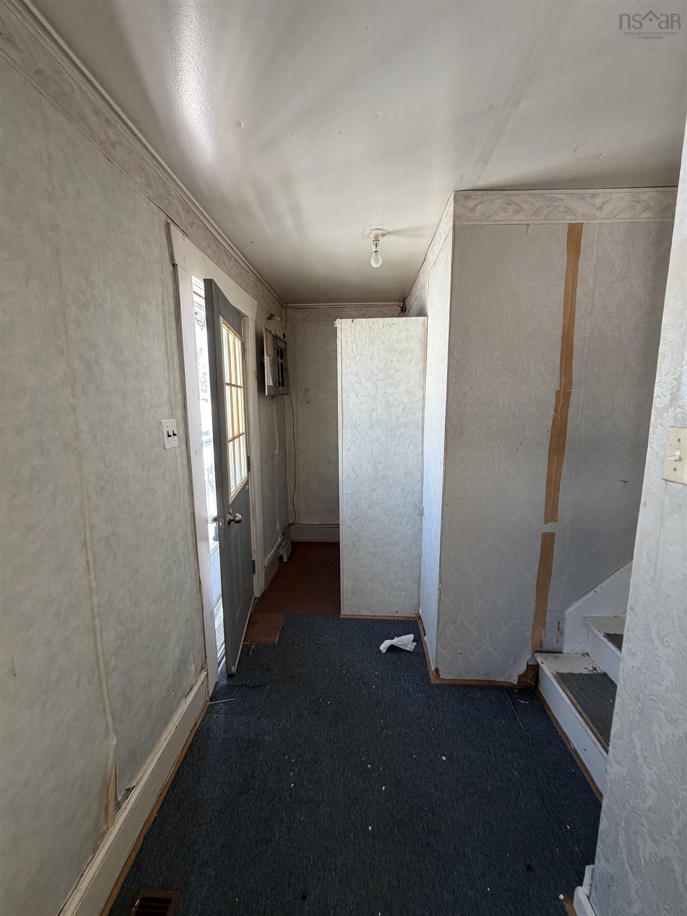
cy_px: 458
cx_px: 344
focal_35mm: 14
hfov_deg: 85.7
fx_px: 370
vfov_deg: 102.1
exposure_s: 1/121
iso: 200
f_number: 2.2
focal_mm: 2.22
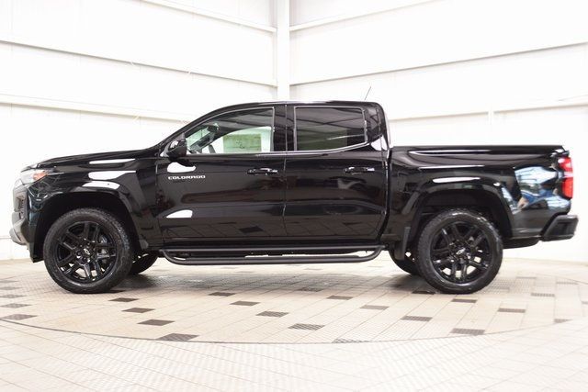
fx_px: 711
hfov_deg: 45.0
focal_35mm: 44
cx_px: 294
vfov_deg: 30.9
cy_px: 196
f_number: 5.6
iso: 1600
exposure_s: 1/30
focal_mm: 29
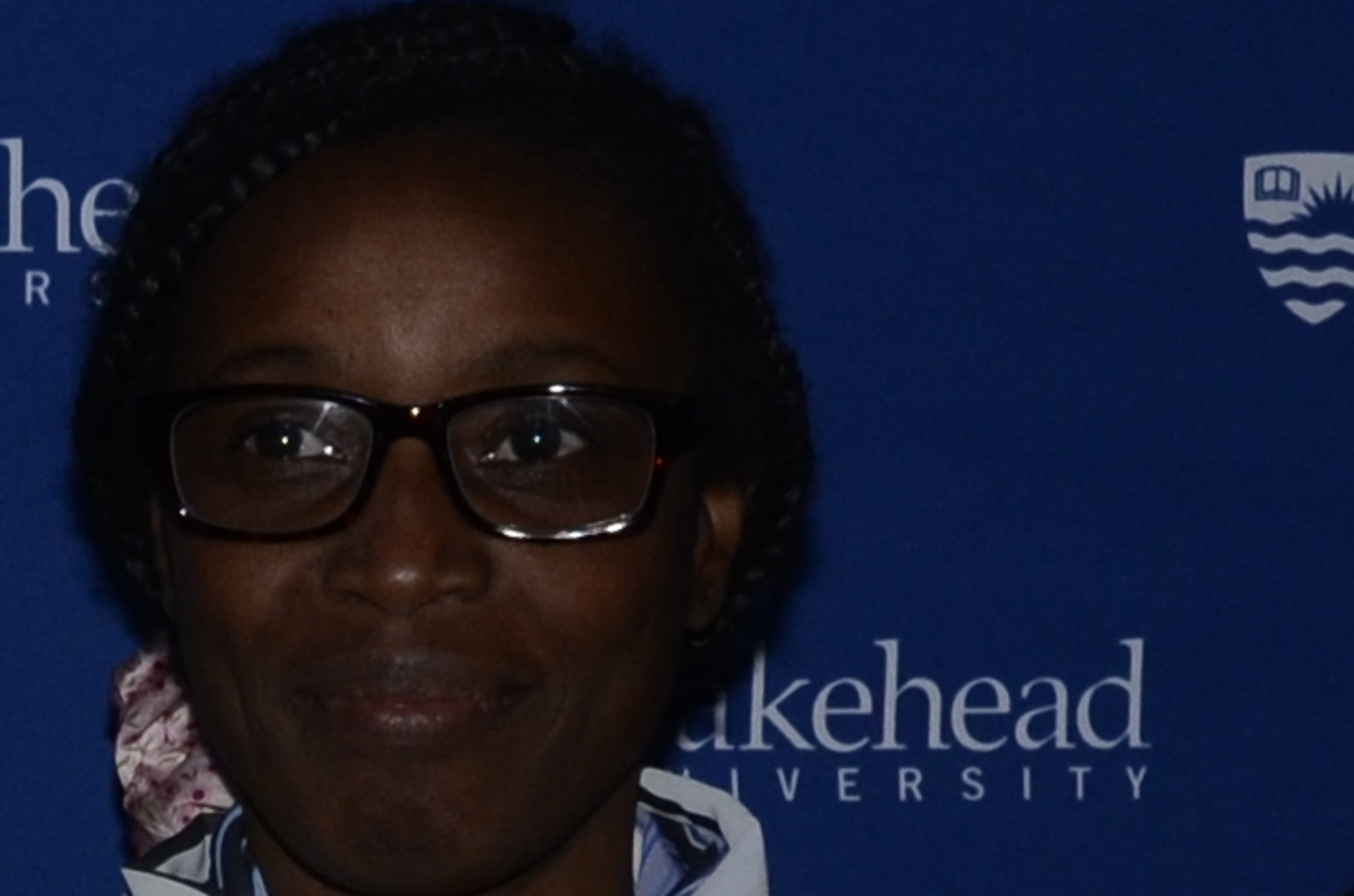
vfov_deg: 5.8
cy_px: 1593
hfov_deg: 8.5
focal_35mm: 232
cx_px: -1169
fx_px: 8706
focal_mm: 22
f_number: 5
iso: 400
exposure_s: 1/160
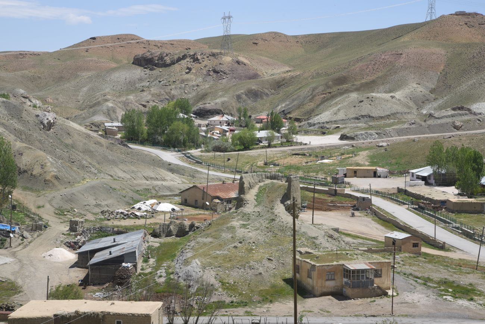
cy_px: 162
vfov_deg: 18.9
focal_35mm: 72
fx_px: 970
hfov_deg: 28.1
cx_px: 242
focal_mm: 72
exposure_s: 1/160
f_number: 14
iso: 160
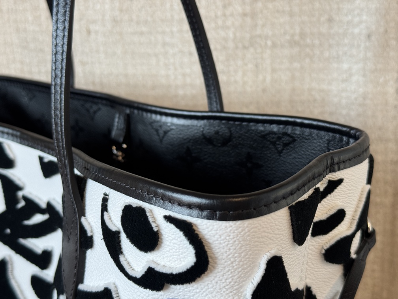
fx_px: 552
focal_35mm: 48
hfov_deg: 39.7
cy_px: 150
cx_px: 199
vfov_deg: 30.3
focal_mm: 6.76
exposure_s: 1/100
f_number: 1.78
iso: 100
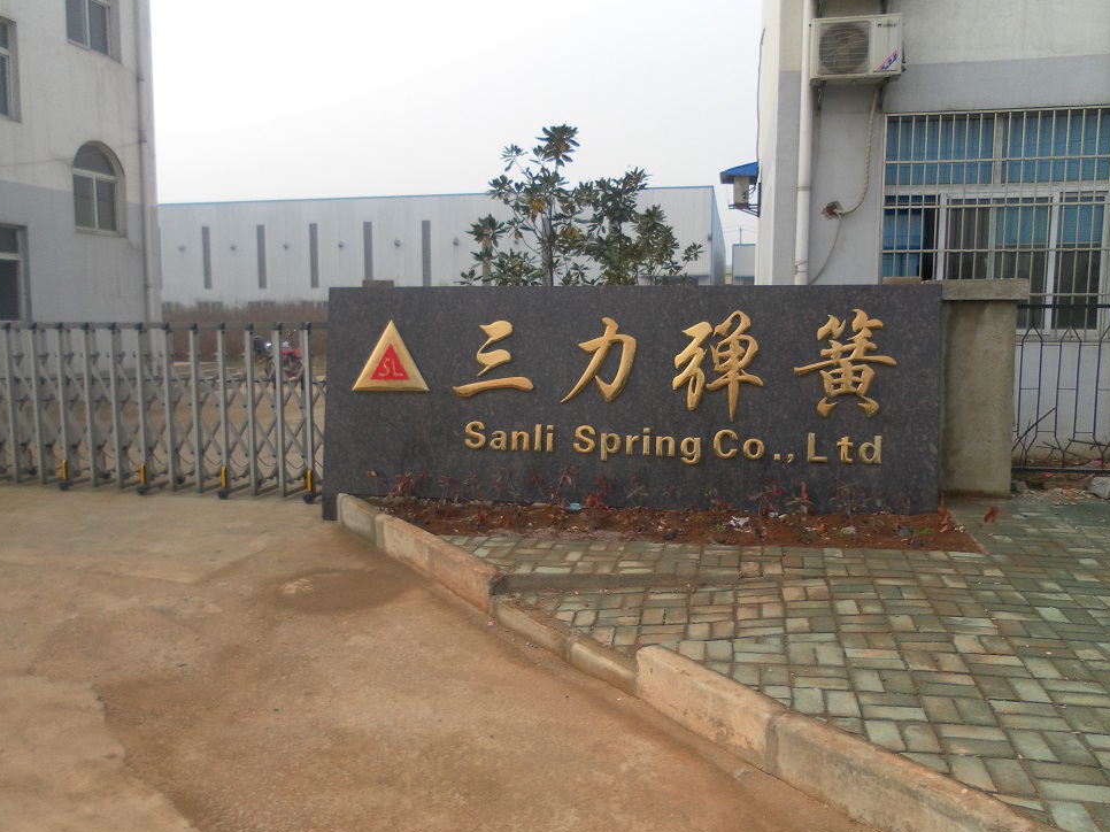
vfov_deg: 48.2
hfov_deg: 61.7
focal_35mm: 29
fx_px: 930
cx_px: 538
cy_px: 413
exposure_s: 1/100
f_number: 8
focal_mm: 4.9
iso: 80
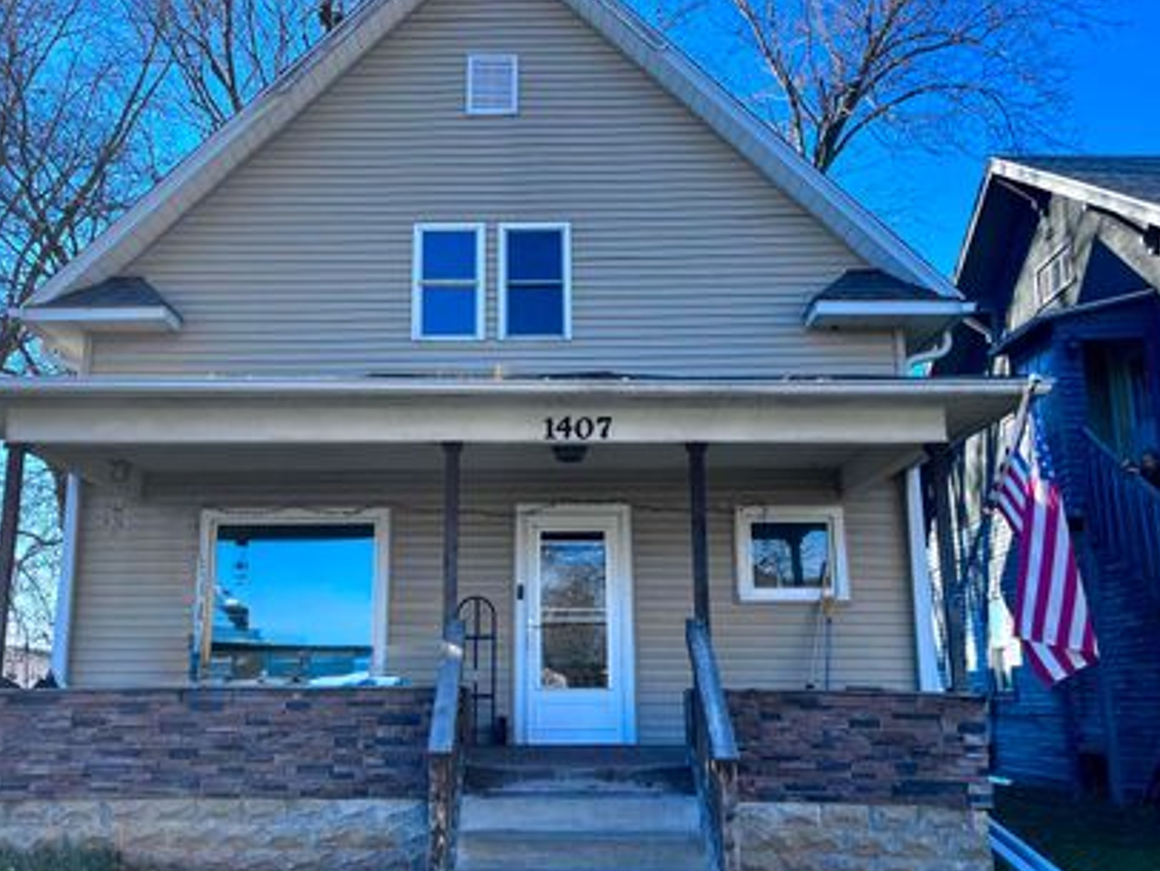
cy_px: 473
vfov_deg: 44.2
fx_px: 1073
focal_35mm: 32
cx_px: 531
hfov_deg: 56.7
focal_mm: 5.1
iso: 50
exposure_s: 1/833
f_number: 1.6
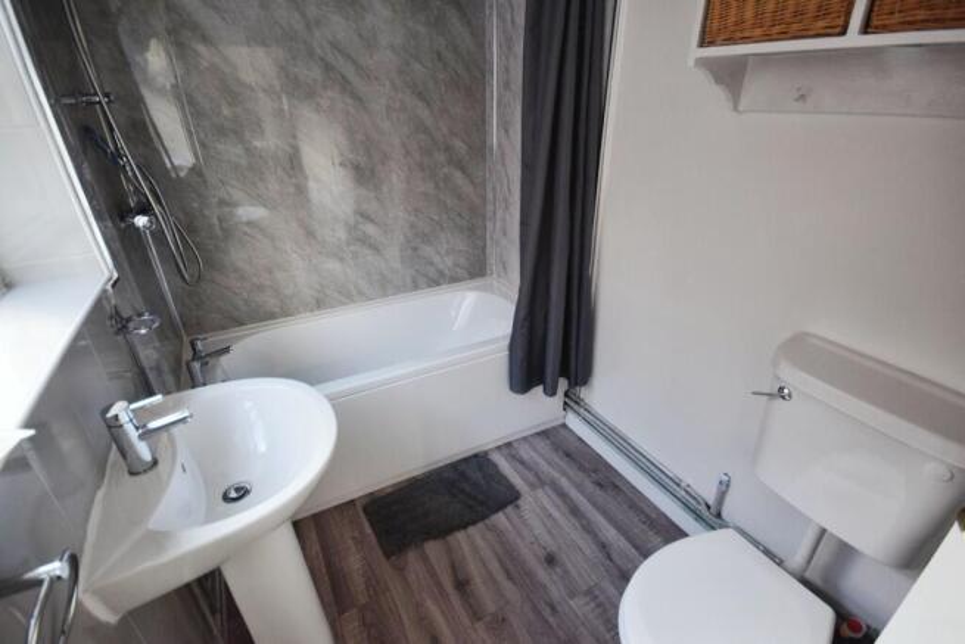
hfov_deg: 95.0
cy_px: 322
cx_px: 482
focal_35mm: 16
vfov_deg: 72.1
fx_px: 442
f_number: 4.2
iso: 1100
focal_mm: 11
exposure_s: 1/60
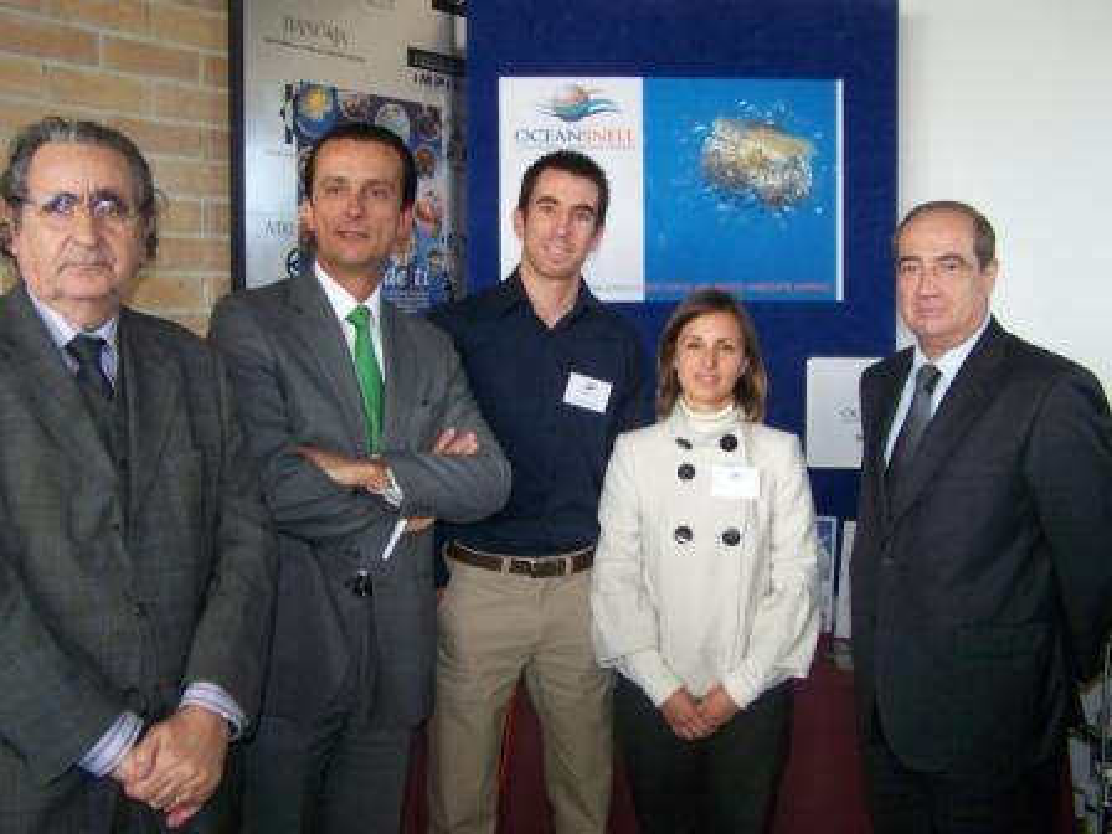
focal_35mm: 38
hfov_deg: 49.0
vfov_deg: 37.7
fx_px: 1221
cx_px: 556
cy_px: 417
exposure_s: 1/50
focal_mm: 6.3
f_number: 2.8
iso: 200
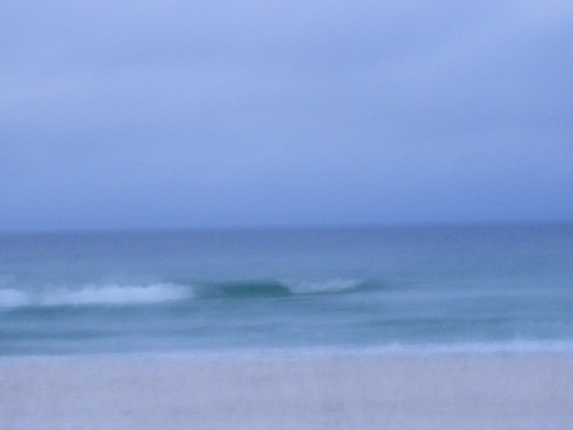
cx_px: 286
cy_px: 215
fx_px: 2235
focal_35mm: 135
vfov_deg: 11.0
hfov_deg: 14.6
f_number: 5
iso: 1100
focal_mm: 24.2
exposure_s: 1
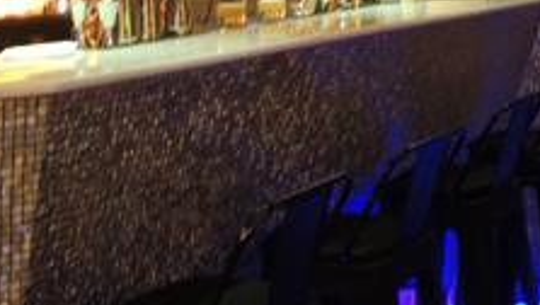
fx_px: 1075
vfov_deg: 15.4
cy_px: -82
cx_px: 470
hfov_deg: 27.3
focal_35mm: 75
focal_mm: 4.3
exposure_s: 1/8
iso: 500
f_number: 2.5
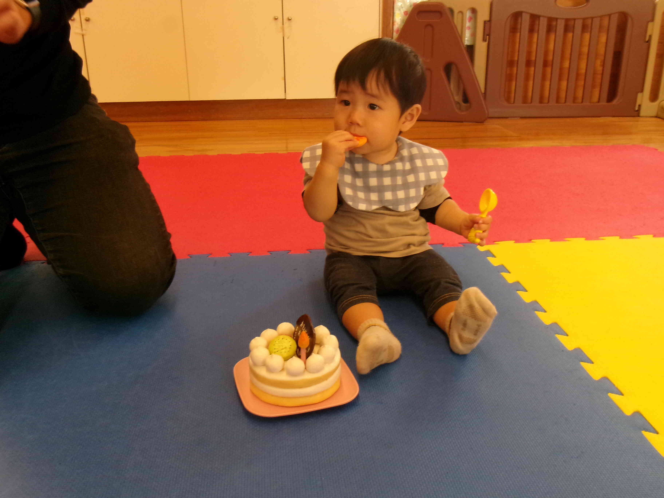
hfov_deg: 51.4
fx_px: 691
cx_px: 332
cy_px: 249
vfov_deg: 39.7
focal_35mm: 36
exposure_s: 1/125
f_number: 4.5
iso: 313
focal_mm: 6.4
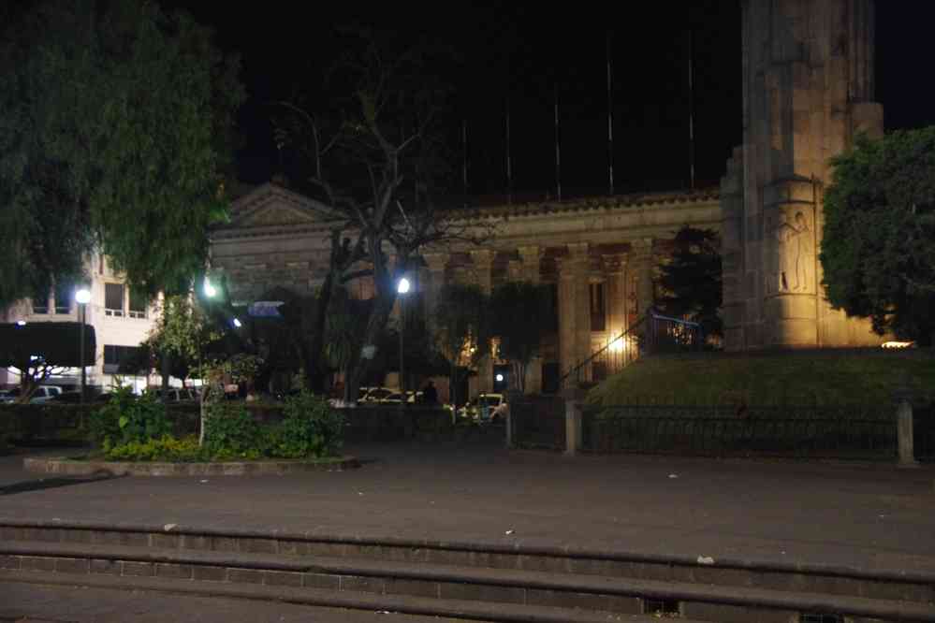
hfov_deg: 34.4
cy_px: 312
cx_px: 468
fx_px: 1511
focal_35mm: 58
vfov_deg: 23.3
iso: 3200
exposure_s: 1/4
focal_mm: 38.8
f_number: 4.5
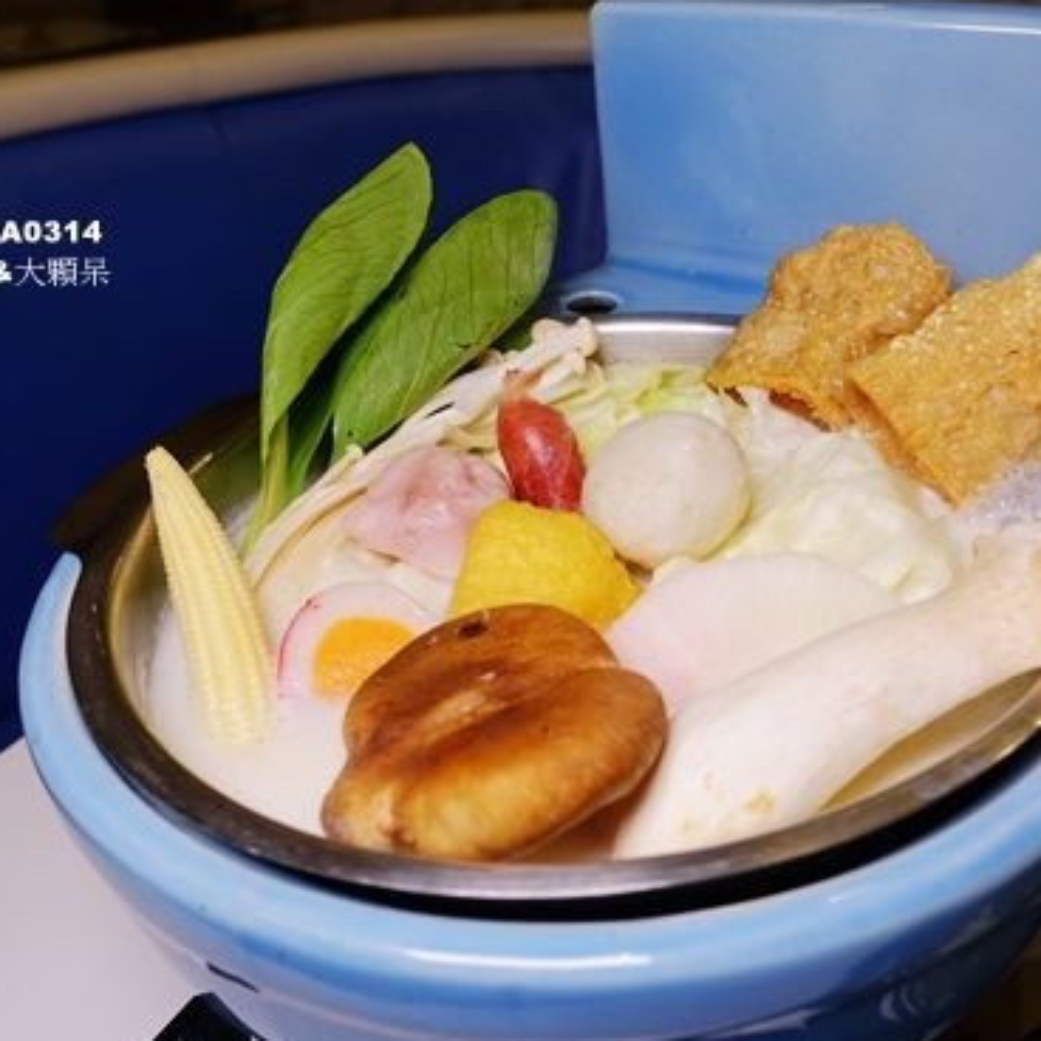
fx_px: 1225
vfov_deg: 46.0
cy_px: 474
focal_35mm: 36
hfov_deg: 45.1
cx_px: 721
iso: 125
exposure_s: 1/80
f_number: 3.2
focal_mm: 8.8
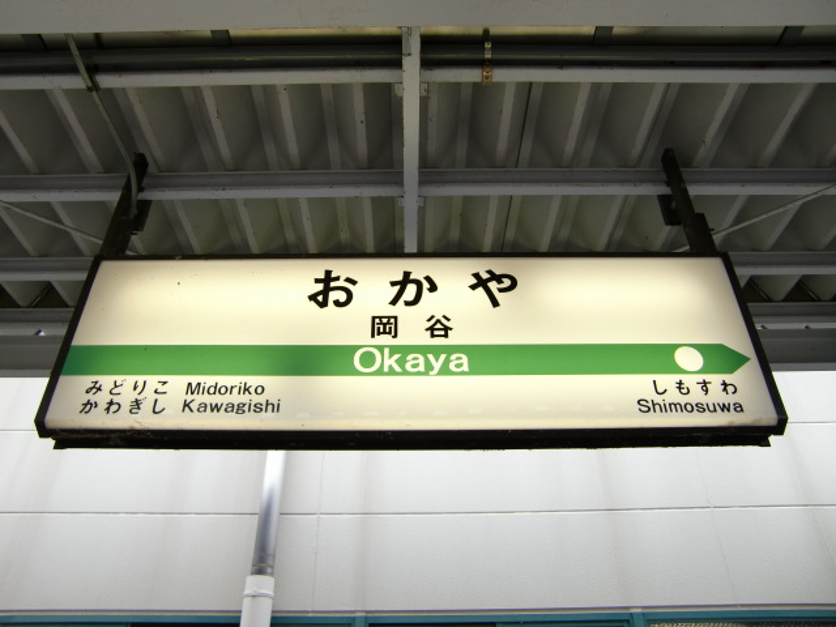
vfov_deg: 49.7
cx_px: 418
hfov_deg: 63.4
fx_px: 676
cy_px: 314
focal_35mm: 28
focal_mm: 4.9
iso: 64
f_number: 2.6
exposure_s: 1/60
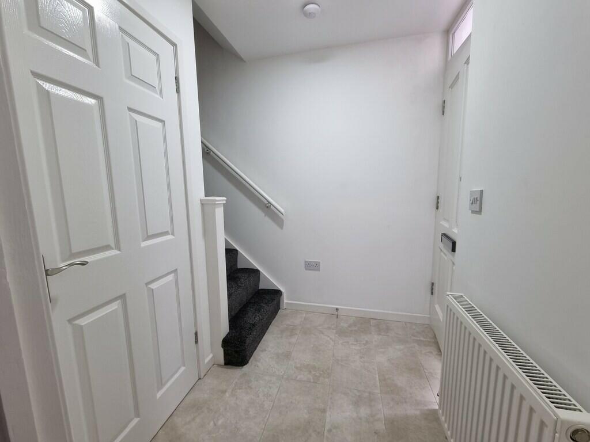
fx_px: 222
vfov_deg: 89.9
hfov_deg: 106.2
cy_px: 221
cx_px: 295
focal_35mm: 13
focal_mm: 2.2
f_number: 2.2
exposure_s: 1/50
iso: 200
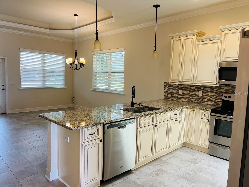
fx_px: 187
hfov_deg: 67.3
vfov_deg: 53.1
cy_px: 94
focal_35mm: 26
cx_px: 124
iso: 64
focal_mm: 5.7
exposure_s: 1/130
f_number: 1.5
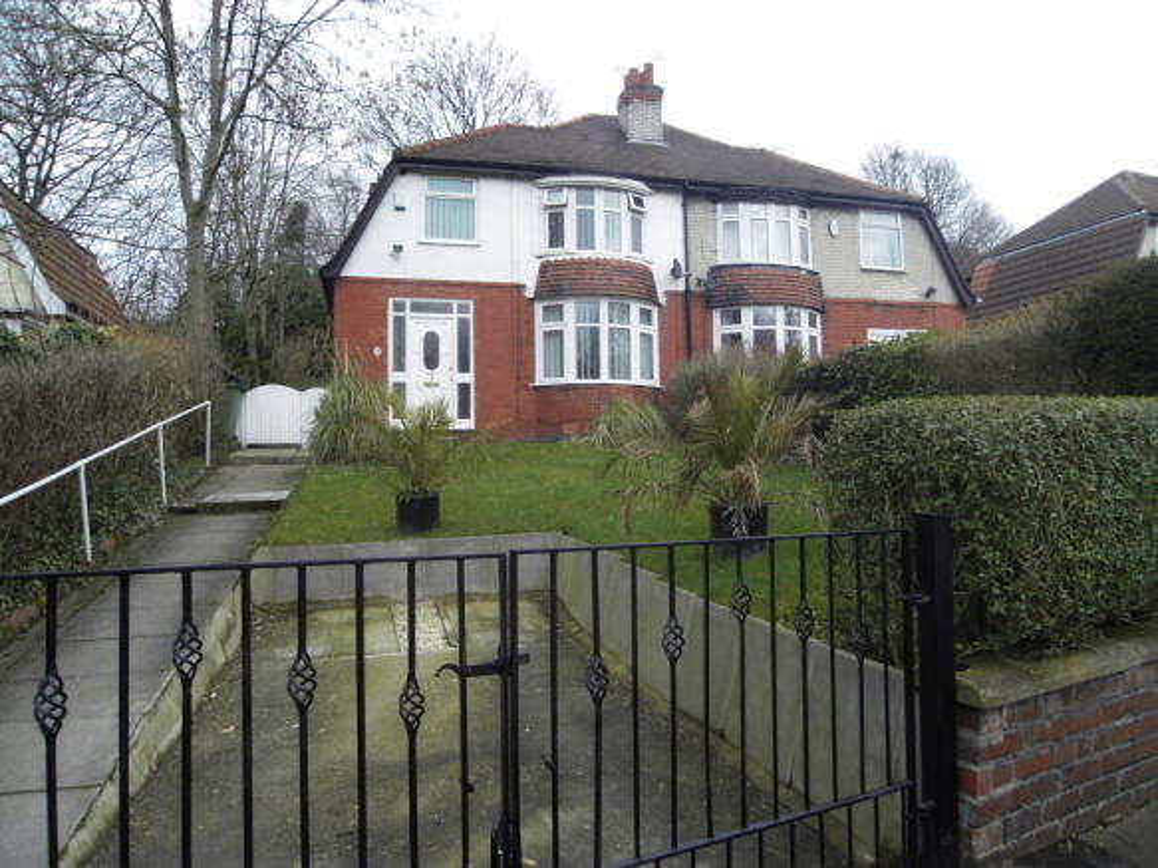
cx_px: 579
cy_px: 434
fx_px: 803
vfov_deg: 56.8
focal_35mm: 24
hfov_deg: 71.6
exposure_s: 1/80
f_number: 7.3
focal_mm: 4.3
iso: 80
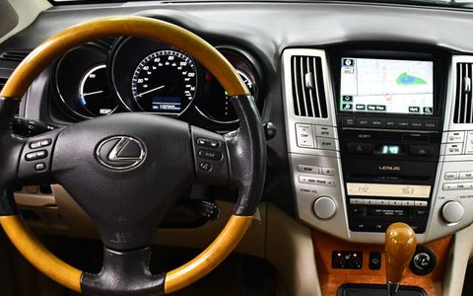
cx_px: 278
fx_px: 632
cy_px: 161
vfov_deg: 26.3
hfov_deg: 40.9
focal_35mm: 49
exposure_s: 1/125
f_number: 3.5
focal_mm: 18
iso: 3200
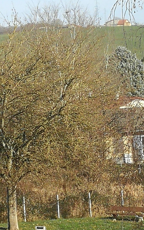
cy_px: 103
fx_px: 1055
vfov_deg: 12.5
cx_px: 20
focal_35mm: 168
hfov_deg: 7.8
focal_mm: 3.95
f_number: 2.2
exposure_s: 1/714
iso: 50
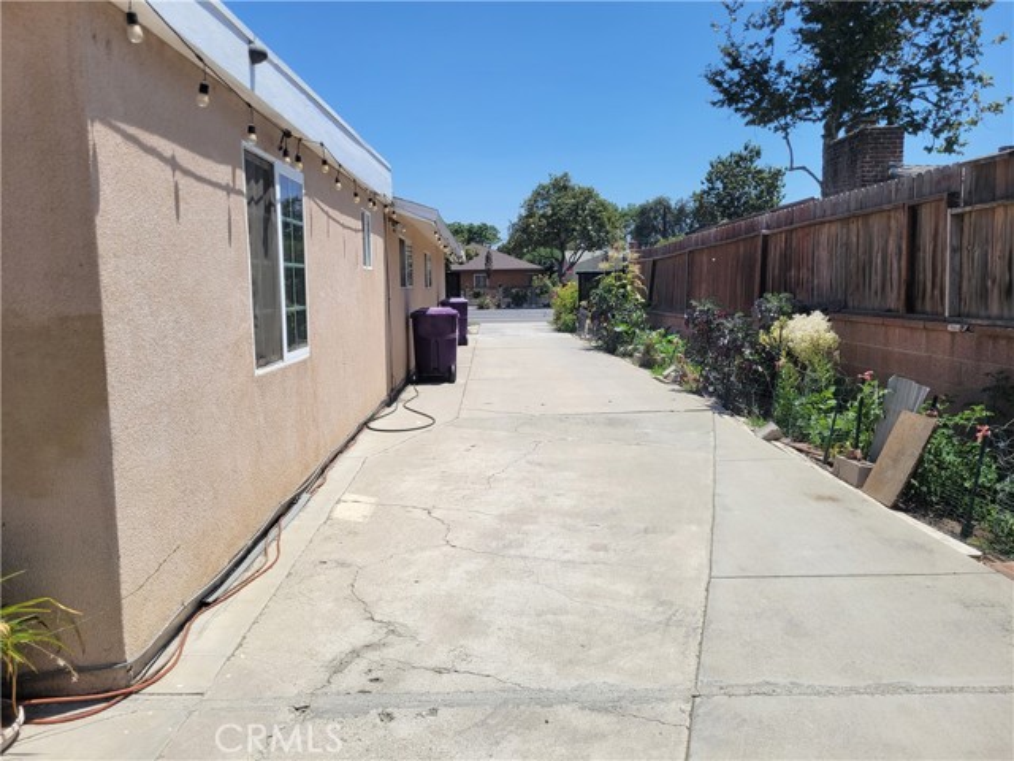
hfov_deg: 67.3
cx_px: 507
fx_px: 762
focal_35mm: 26
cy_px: 380
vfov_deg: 53.1
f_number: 1.8
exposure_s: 1/3229
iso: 40
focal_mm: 5.4
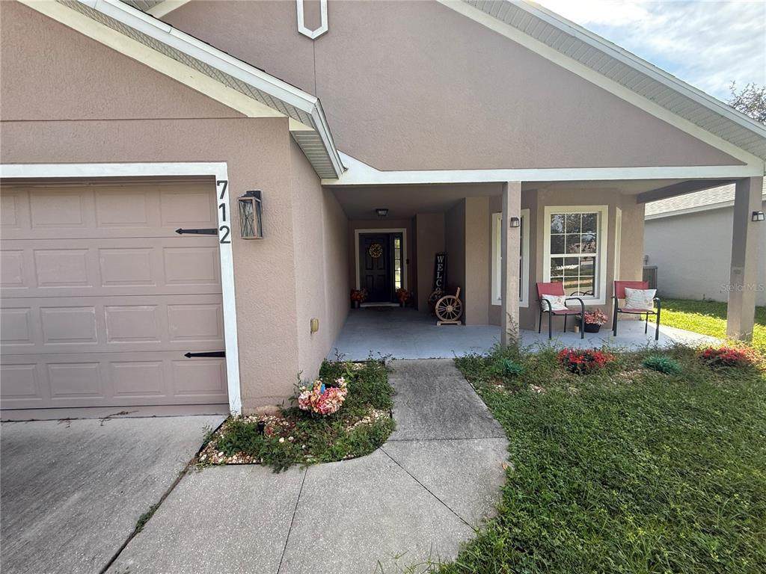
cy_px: 287
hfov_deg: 102.1
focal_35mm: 14
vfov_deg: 85.7
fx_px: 310
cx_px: 383
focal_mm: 2.22
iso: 50
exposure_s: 1/290
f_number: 2.2
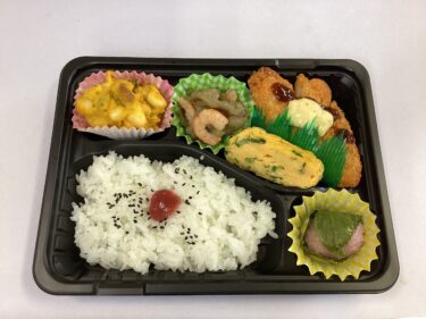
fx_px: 381
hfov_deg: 58.4
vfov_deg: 45.4
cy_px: 160
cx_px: 213
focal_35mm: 31
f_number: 2.4
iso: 160
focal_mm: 3.3
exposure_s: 1/60
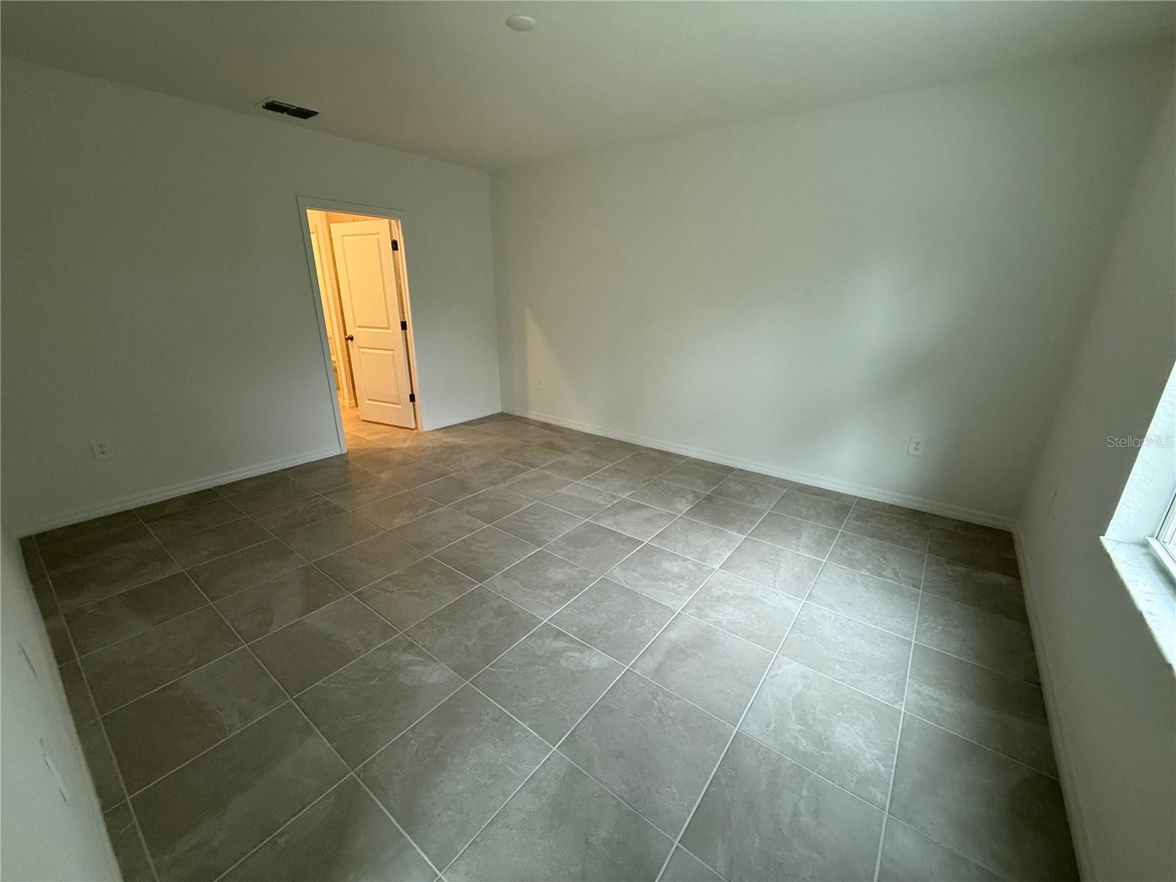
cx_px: 588
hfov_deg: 102.1
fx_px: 476
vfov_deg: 85.7
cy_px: 441
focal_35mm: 14
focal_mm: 2.22
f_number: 2.2
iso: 250
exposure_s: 1/120
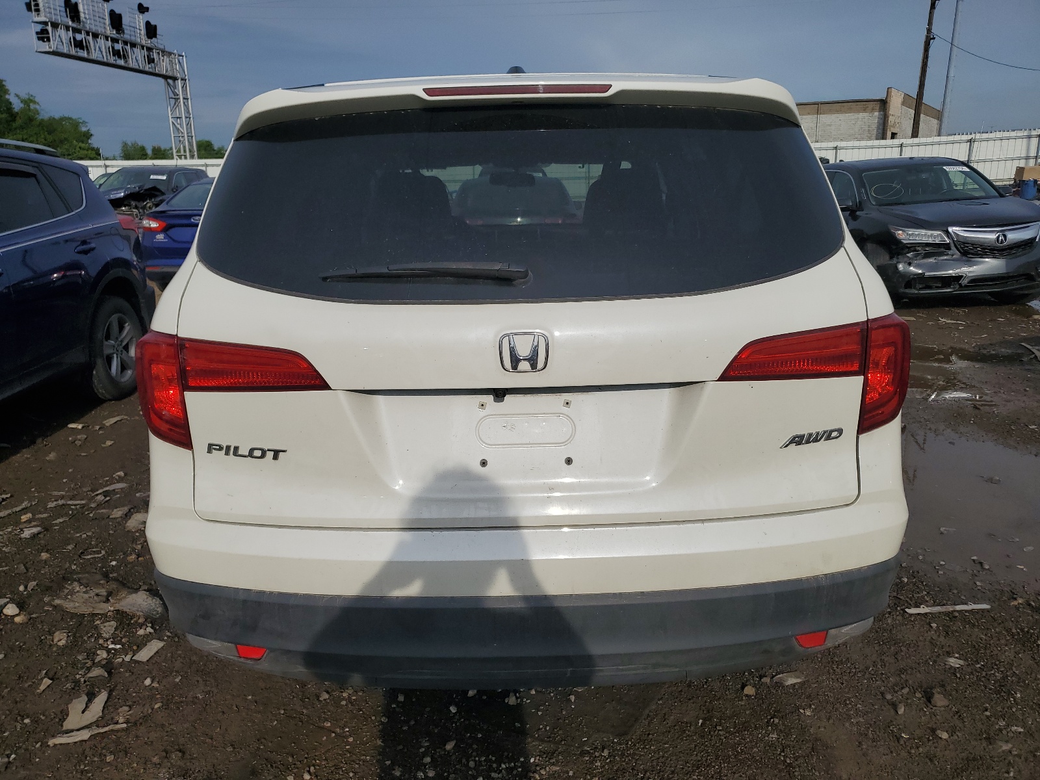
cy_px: 390
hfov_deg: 67.3
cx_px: 520
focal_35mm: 26
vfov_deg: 53.1
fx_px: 781
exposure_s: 1/10000
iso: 50
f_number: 1.5
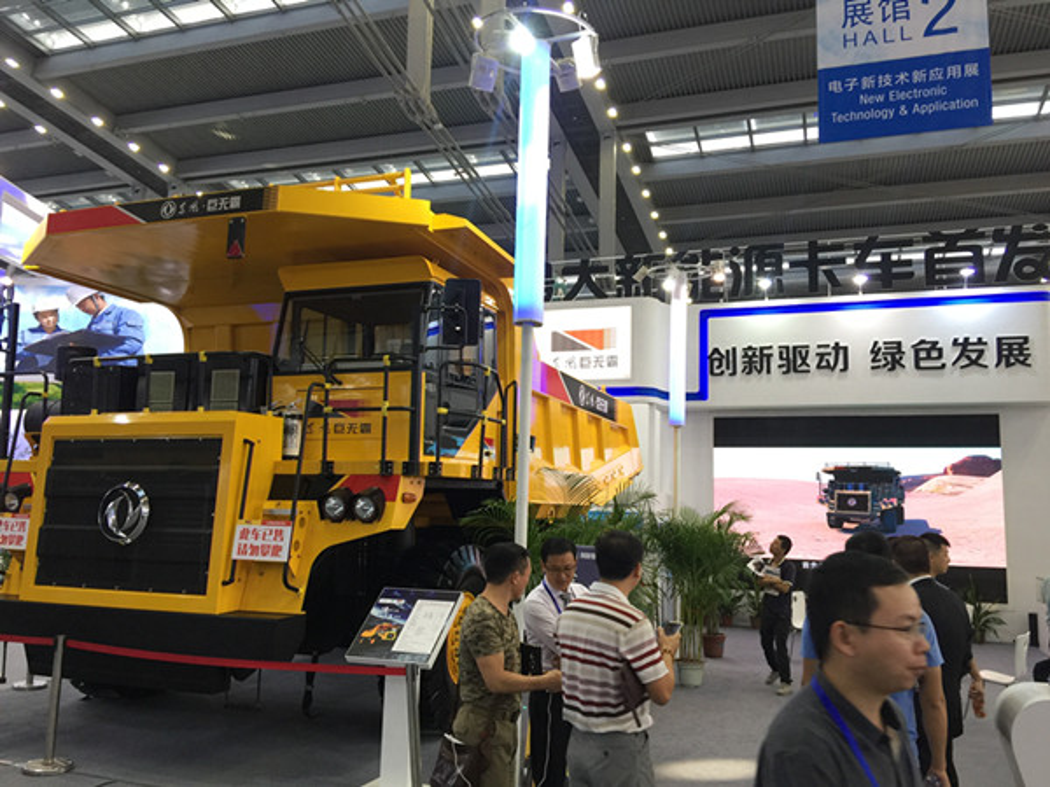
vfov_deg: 48.2
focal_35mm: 29
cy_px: 394
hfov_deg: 61.7
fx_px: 880
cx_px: 525
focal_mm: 4.15
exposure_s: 1/33
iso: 40
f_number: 2.2
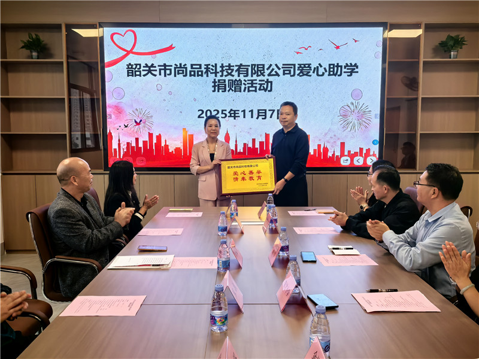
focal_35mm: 32
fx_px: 443
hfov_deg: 56.8
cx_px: 240
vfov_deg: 44.2
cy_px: 180
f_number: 4
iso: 200
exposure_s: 1/120
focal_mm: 5.75
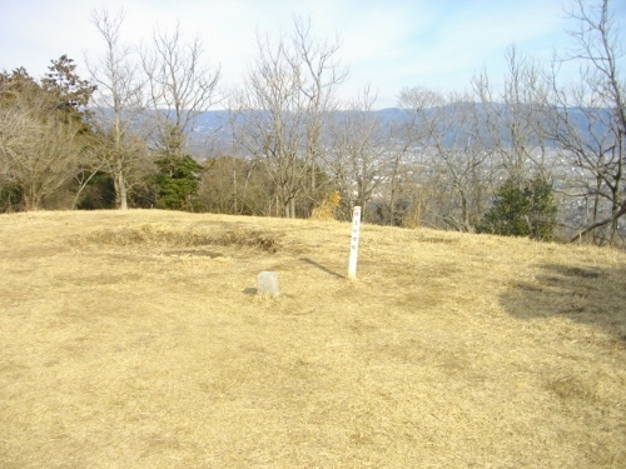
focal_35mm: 32
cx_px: 313
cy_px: 234
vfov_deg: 44.2
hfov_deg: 56.8
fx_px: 579
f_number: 2.9
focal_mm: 5.7
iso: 100
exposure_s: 1/1000
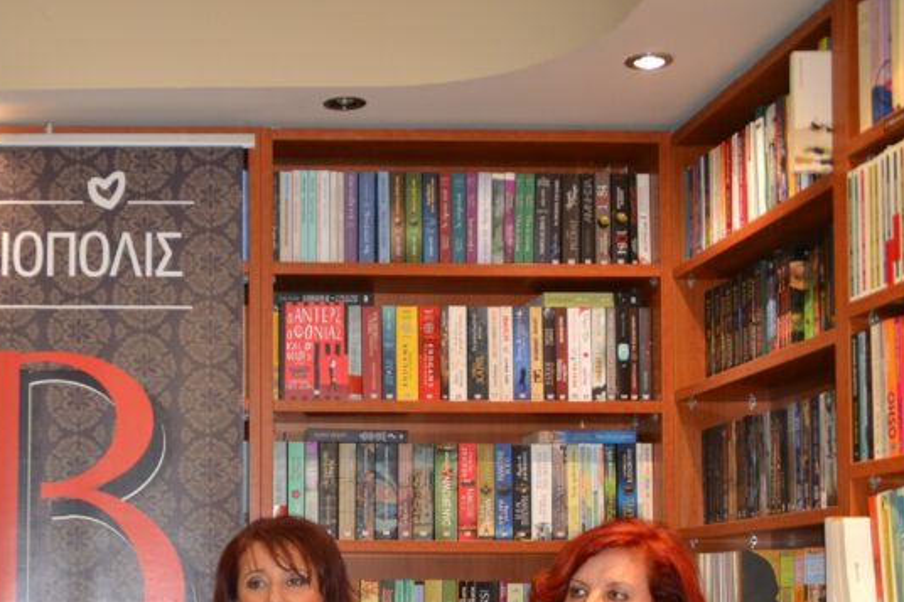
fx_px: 1531
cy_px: 541
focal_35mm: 61
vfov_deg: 21.7
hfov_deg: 31.3
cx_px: 81
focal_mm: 22
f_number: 3.5
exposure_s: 1/60
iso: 400
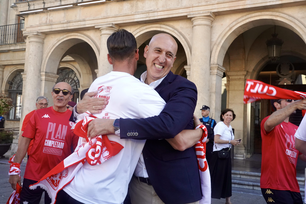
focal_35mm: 39
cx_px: 153
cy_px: 102
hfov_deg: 49.6
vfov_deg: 34.2
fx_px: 331
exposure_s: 1/320
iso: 3200
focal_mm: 39
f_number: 14
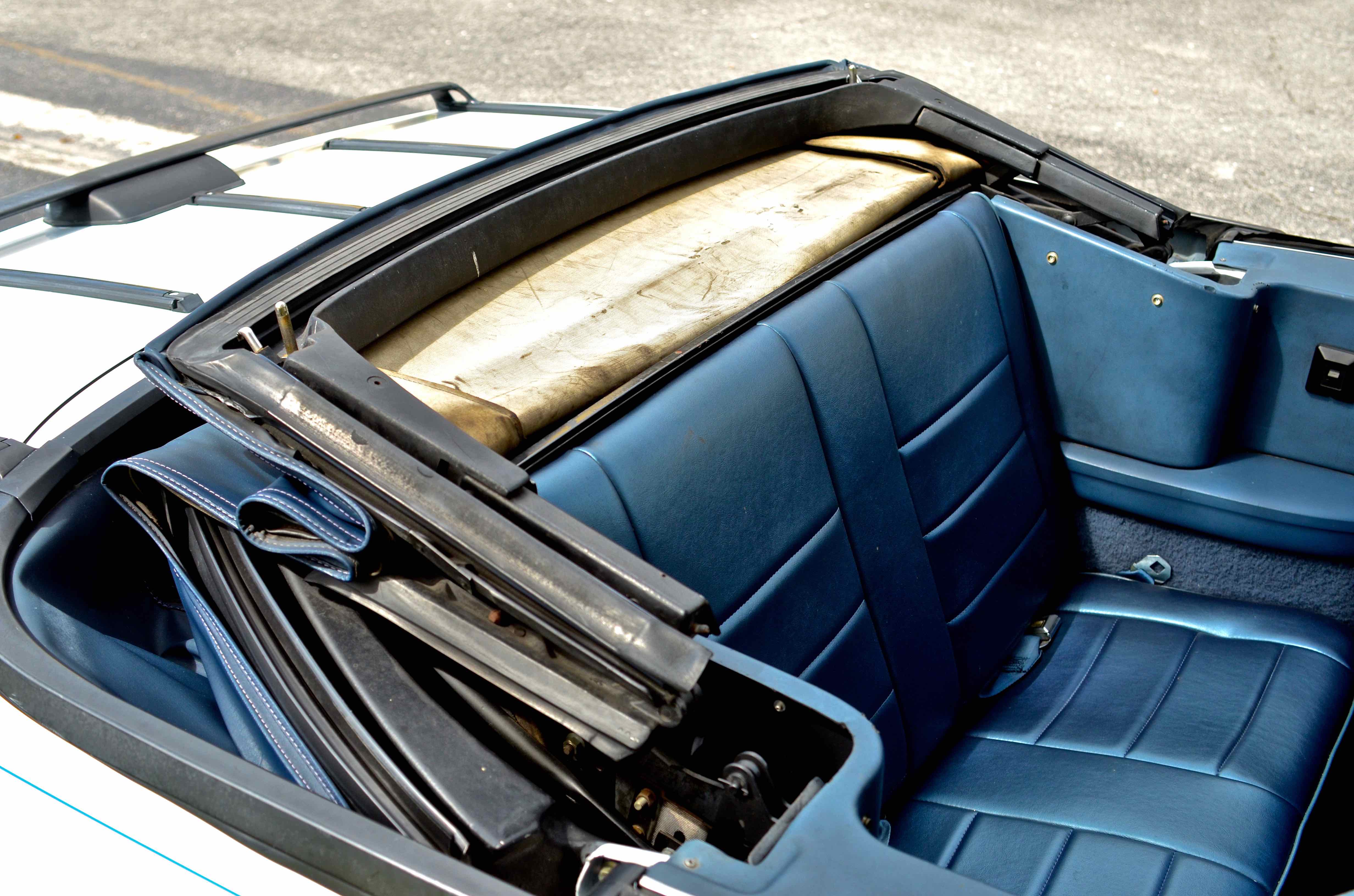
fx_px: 1576
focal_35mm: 42
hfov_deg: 46.5
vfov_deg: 31.8
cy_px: 448
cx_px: 677
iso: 400
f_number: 4.5
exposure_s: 1/800
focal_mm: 28
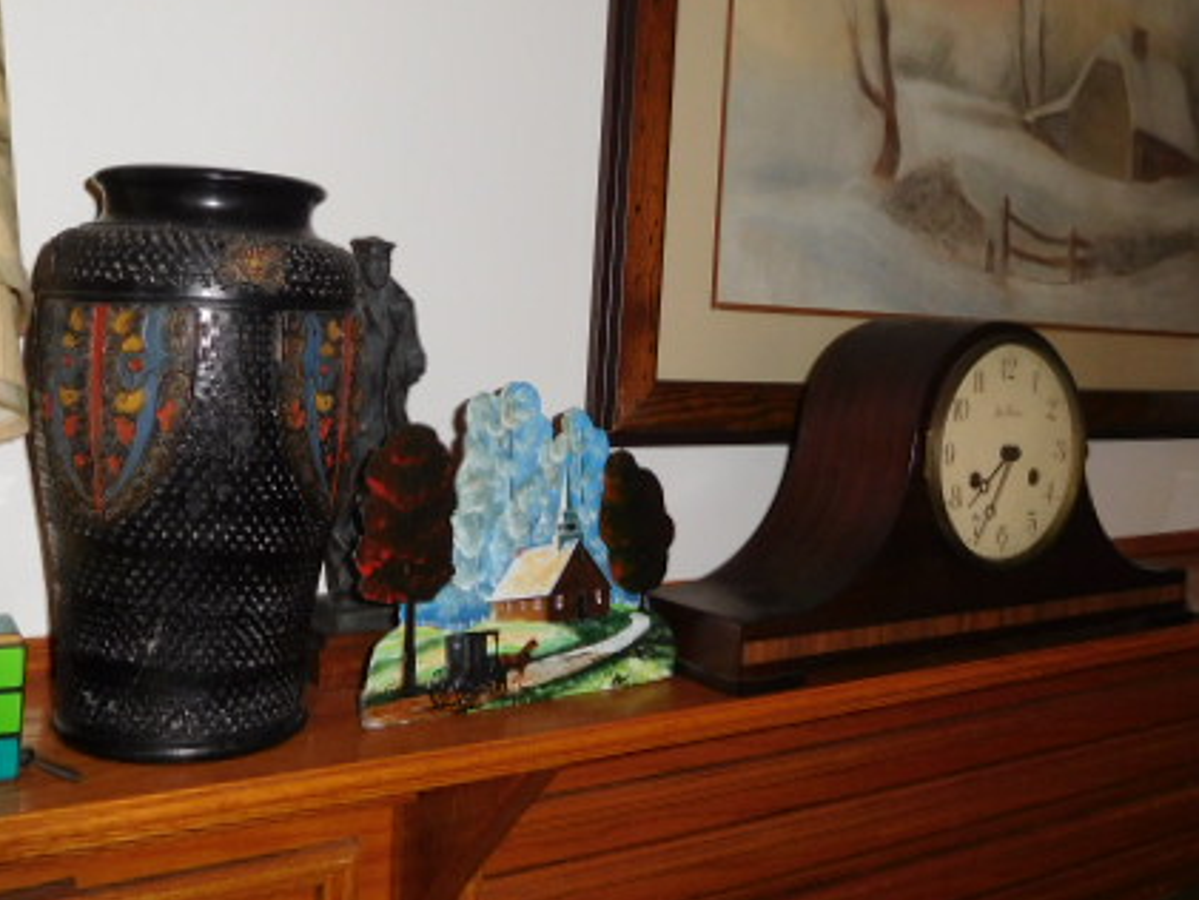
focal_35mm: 38
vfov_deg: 37.2
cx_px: 612
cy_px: 285
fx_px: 1317
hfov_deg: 49.0
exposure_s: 1/30
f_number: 3.4
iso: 200
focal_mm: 4.5
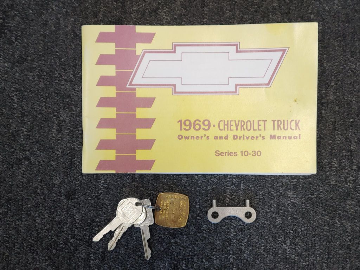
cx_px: 180
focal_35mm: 50
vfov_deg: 29.1
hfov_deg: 38.2
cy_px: 135
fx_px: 520
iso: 250
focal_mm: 5.88
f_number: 2.4
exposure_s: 1/60
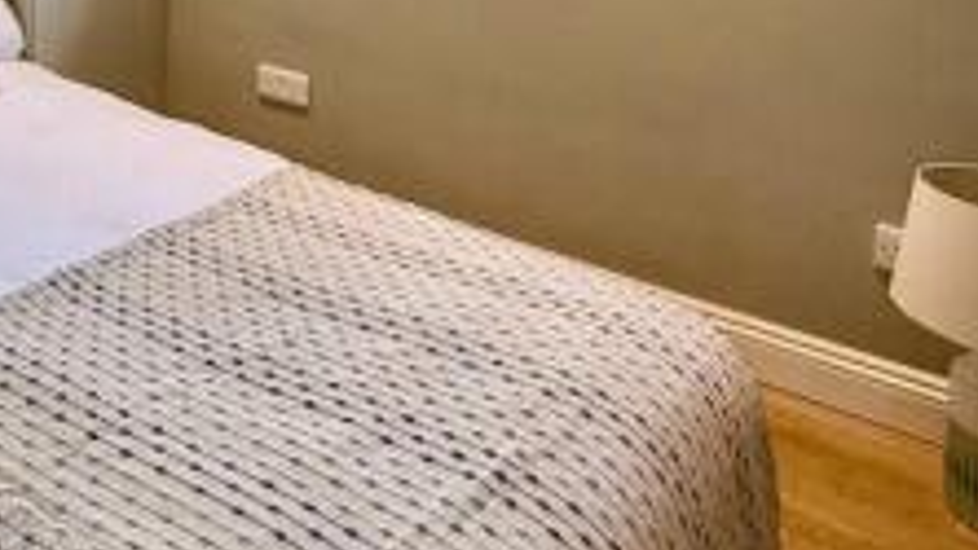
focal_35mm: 40
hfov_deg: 42.6
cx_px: -29
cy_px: -271
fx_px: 1038
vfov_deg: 23.7
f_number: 2.2
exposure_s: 1/99
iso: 100
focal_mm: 2.22
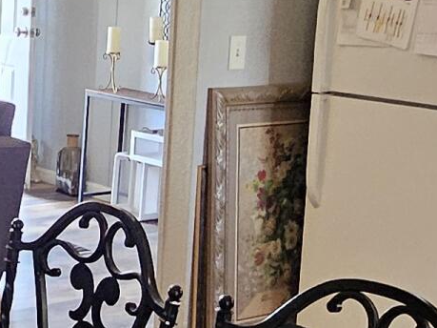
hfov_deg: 22.3
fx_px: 1073
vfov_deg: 17.4
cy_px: 144
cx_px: 17
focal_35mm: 85
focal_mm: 1.74
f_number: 2.2
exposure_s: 1/40
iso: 320
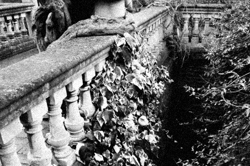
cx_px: 146
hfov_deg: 52.8
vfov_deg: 36.0
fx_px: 250
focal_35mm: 36
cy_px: 120
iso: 3200
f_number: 5.6
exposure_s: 1/500
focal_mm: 11
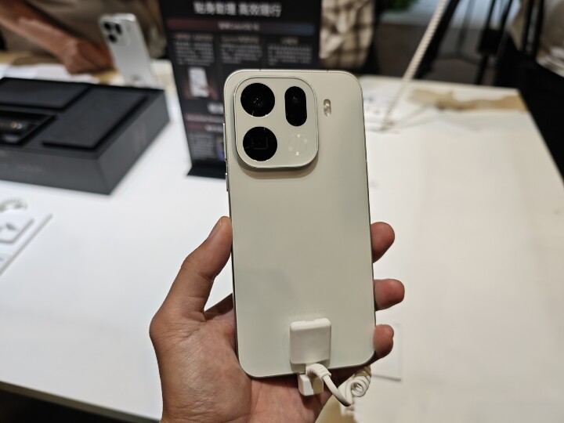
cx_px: 282
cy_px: 212
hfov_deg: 73.9
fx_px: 375
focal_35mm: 23
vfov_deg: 58.9
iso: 80
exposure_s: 1/120
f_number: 1.63
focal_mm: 8.72
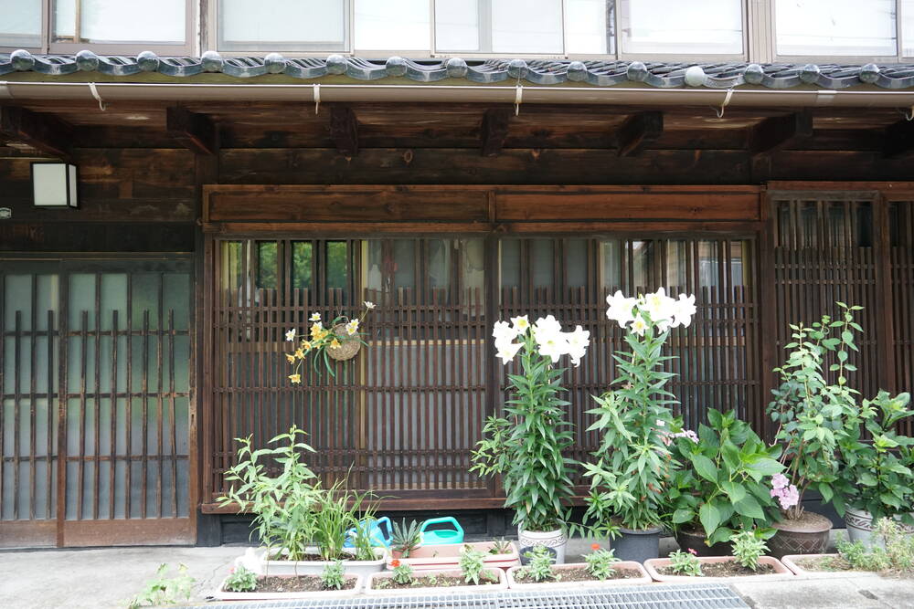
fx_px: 686
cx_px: 457
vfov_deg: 47.9
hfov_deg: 67.4
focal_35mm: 27
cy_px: 304
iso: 800
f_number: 4
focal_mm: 18
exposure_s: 1/160
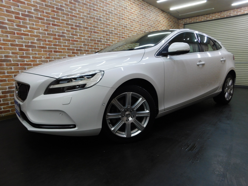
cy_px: 93
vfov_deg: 58.9
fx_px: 165
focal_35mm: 23
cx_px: 124
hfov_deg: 73.9
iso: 125
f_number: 3
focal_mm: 4
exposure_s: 1/30
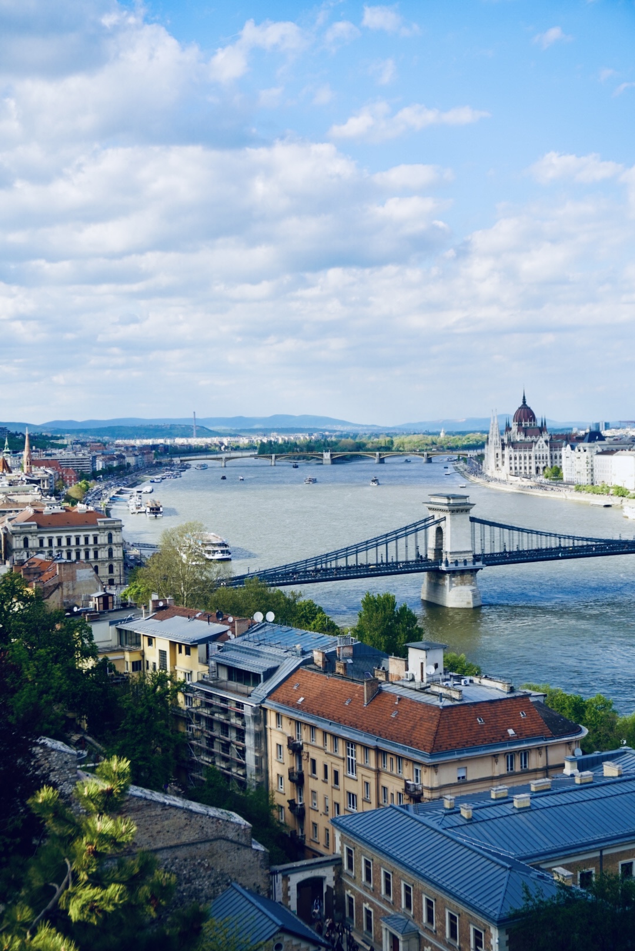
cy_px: 476
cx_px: 318
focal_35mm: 45
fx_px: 1188
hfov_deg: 29.9
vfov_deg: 43.6
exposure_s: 1/500
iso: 100
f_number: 5.6
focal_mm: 30
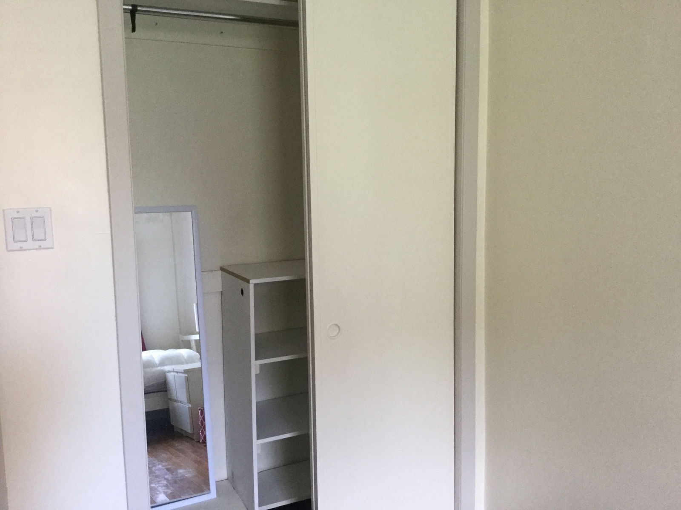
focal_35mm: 31
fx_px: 610
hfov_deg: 58.4
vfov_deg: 45.4
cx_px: 340
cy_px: 255
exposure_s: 1/30
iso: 125
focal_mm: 3.3
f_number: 2.4
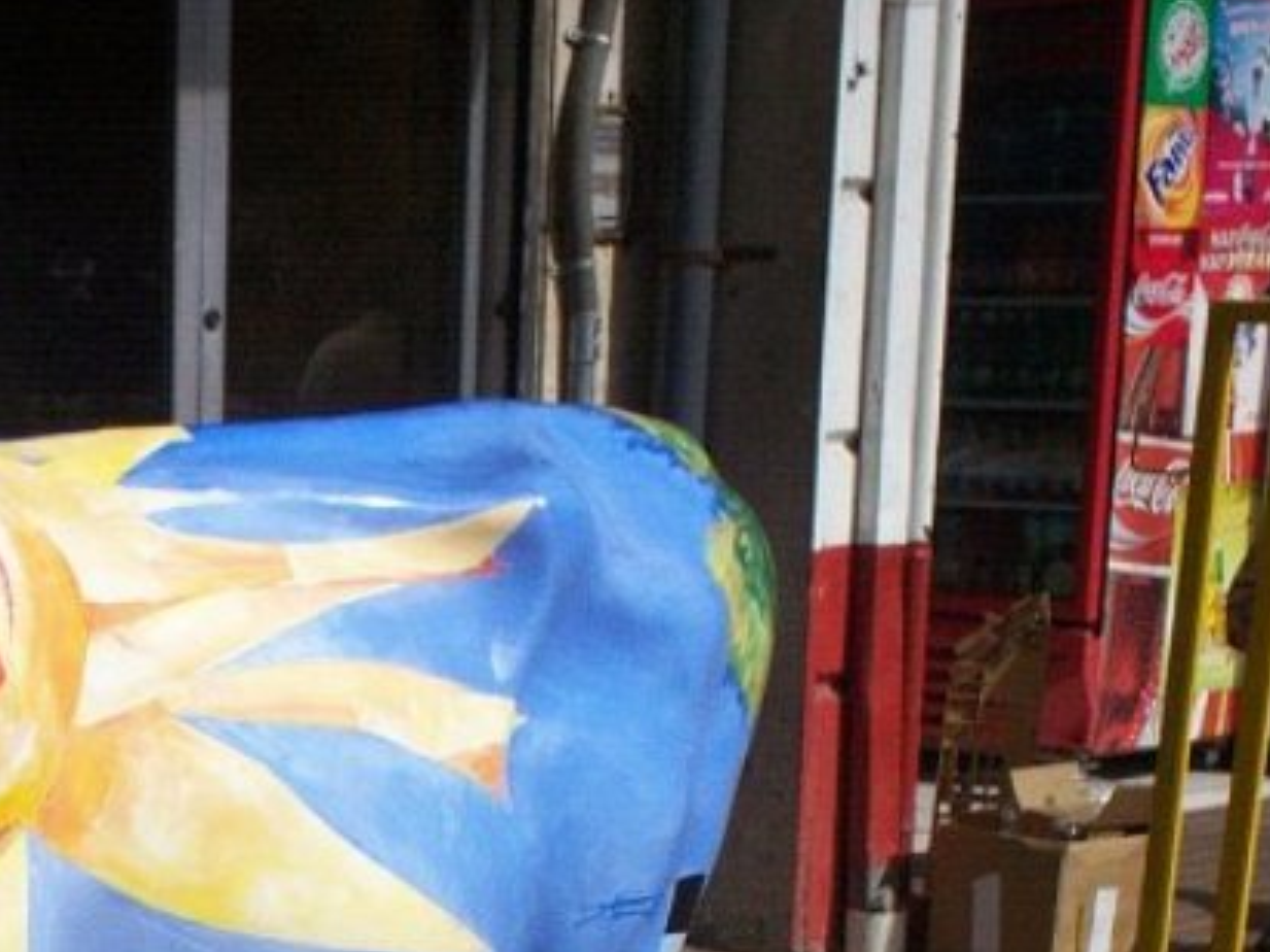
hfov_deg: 19.6
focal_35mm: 96
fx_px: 3521
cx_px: -138
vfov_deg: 14.9
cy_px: 1116
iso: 100
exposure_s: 1/1085
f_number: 4.5
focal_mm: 6
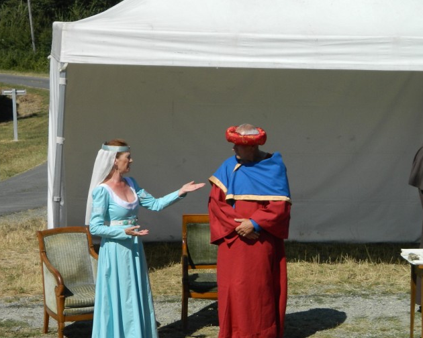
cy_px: 209
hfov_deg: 17.3
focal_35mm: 111
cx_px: 286
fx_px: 1390
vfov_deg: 13.9
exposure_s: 1/160
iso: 80
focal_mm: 12.6
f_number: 11.4
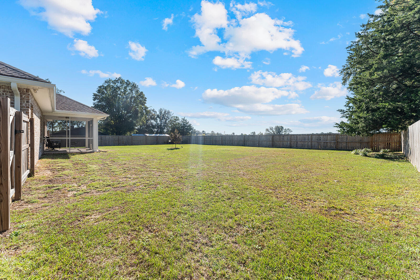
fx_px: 163
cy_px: 140
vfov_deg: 81.2
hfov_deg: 104.2
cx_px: 210
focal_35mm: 14
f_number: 8
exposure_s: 1/320
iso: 160
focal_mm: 14
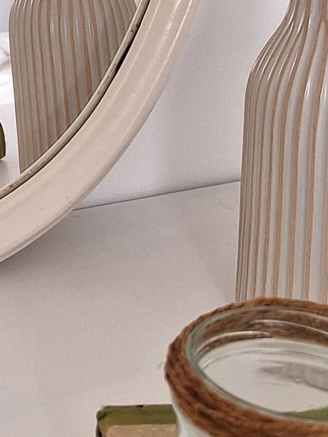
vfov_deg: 17.3
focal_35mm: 108
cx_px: -190
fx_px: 1364
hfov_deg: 12.9
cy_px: -98
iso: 40
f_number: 1.8
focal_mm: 5.54
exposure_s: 1/107
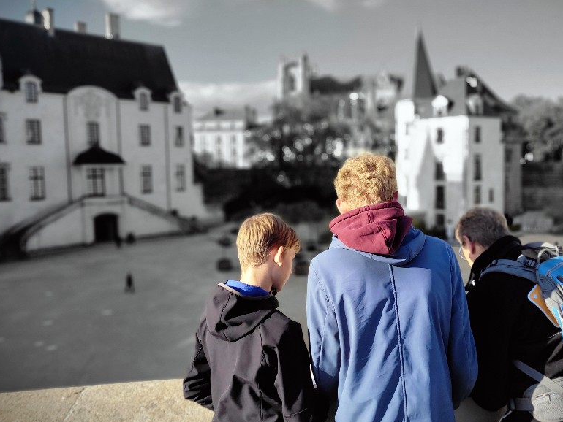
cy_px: 207
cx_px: 272
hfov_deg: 65.3
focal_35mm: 27
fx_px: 439
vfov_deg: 51.4
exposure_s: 1/1429
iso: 40
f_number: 1.8
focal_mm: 5.4
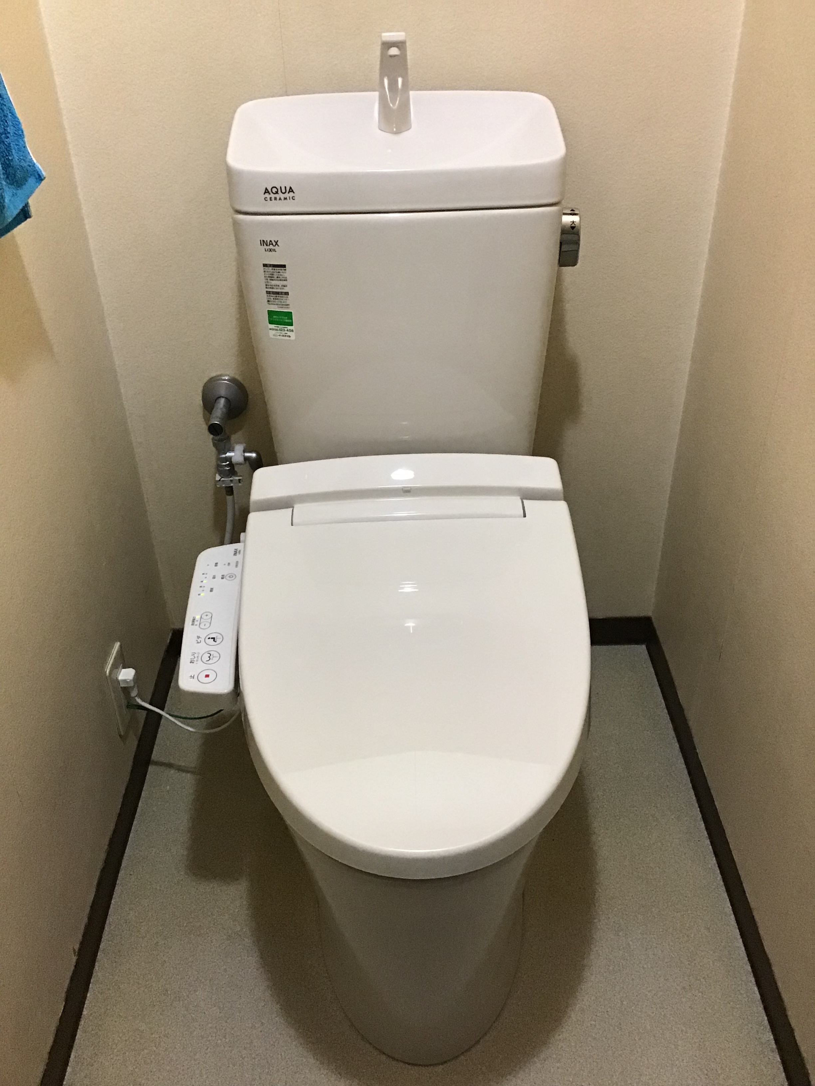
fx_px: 973
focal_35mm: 31
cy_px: 543
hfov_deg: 45.4
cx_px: 408
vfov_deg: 58.4
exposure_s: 1/30
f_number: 2.4
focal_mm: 3.3
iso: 160
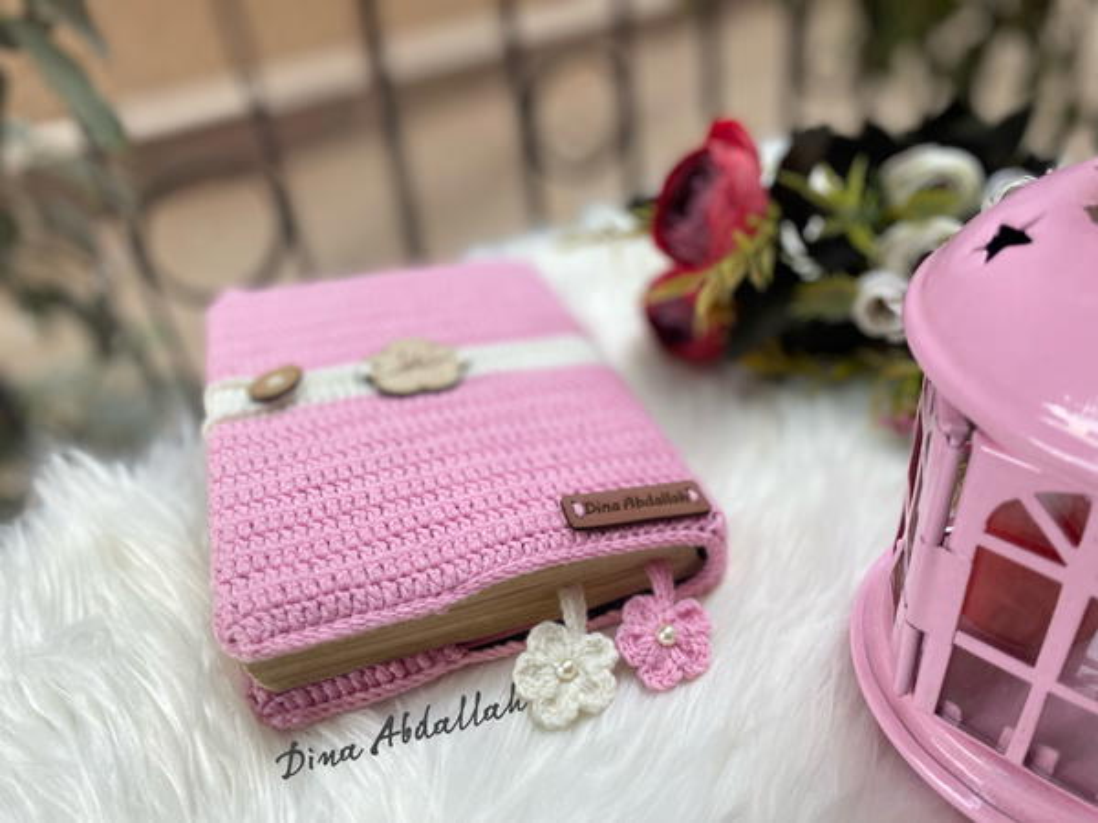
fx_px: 825
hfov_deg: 67.3
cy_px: 412
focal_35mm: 26
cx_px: 549
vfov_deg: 53.1
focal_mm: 4.25
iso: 125
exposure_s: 1/121
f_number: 1.8
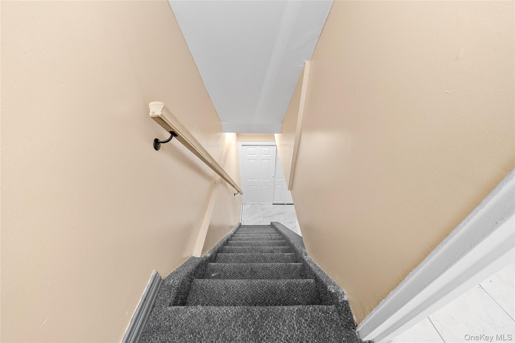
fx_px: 172
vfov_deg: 90.0
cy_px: 172
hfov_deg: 112.6
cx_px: 258
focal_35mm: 12
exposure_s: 2.5
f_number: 13
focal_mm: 12
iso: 400
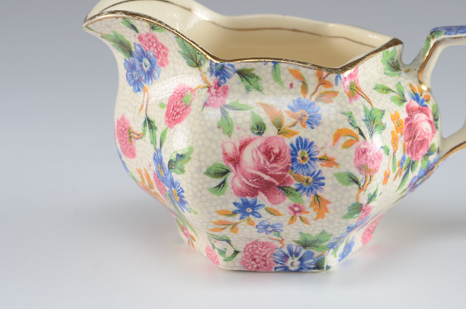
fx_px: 1408
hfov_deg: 18.8
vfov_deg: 12.5
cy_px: 125
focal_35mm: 109
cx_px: 279
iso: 100
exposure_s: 1/80
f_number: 11
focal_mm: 52
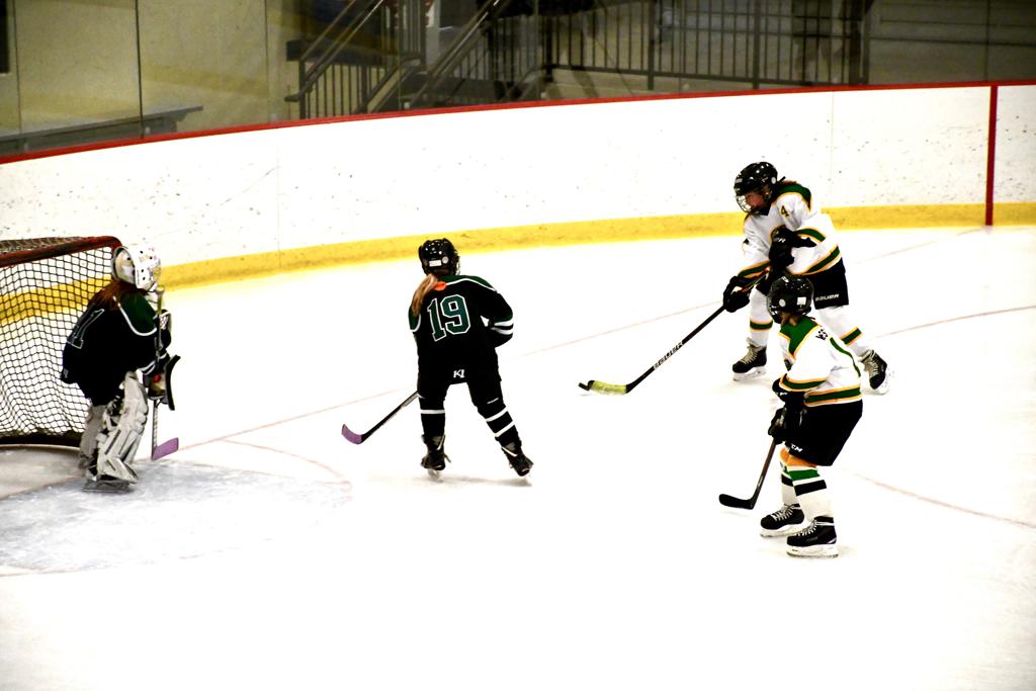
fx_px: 4518
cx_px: 518
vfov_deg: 8.7
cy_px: 346
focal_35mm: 157
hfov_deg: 13.1
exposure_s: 1/500
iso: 4000
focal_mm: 105
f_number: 5.6
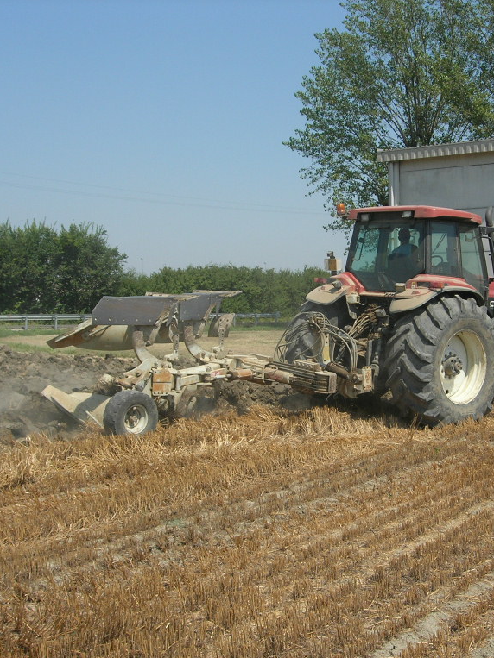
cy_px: 330
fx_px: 971
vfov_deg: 37.5
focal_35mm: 51
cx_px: 316
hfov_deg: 28.4
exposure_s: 1/628
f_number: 4.8
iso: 64
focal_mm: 7.8
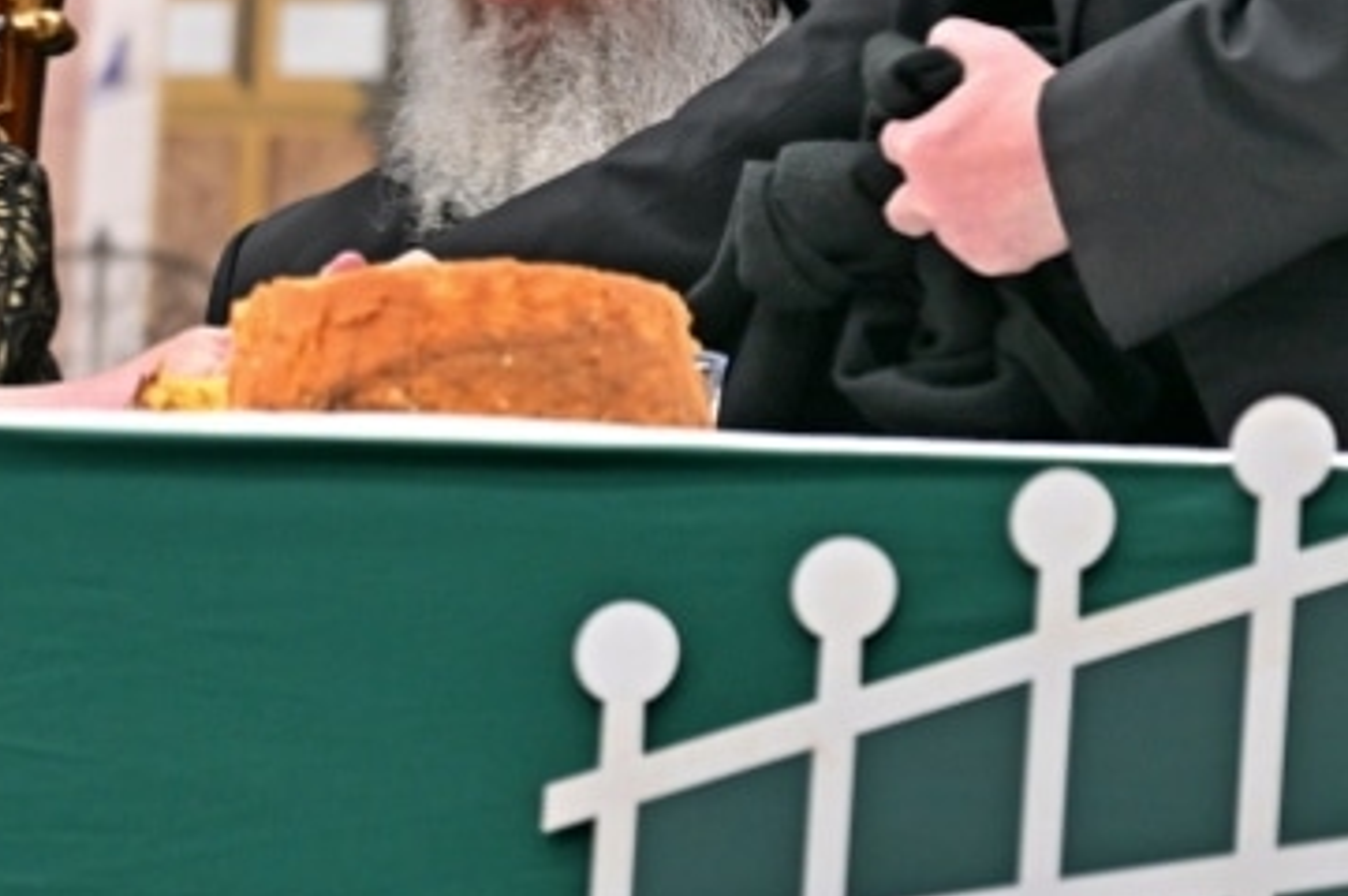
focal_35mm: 568
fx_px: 21249
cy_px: -136
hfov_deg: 3.6
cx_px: 243
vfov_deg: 2.4
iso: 320
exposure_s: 1/400
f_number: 2.8
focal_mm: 200
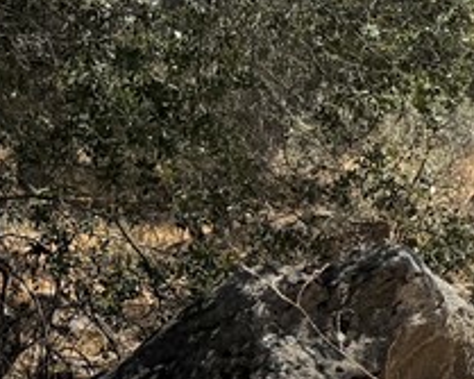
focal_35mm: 115
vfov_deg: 13.4
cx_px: 875
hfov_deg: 14.5
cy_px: 161
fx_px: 1613
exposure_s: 1/4405
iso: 80
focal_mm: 6.76
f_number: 1.78
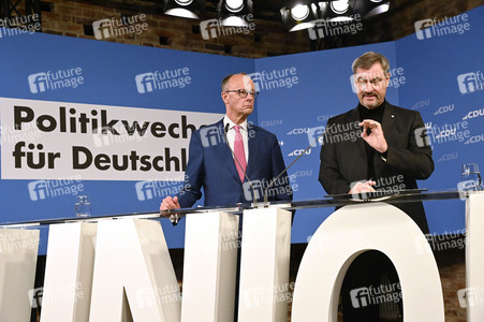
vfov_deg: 24.6
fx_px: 739
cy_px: 161
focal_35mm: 55
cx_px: 242
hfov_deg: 36.3
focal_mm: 55
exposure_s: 1/400
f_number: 6.3
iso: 8000
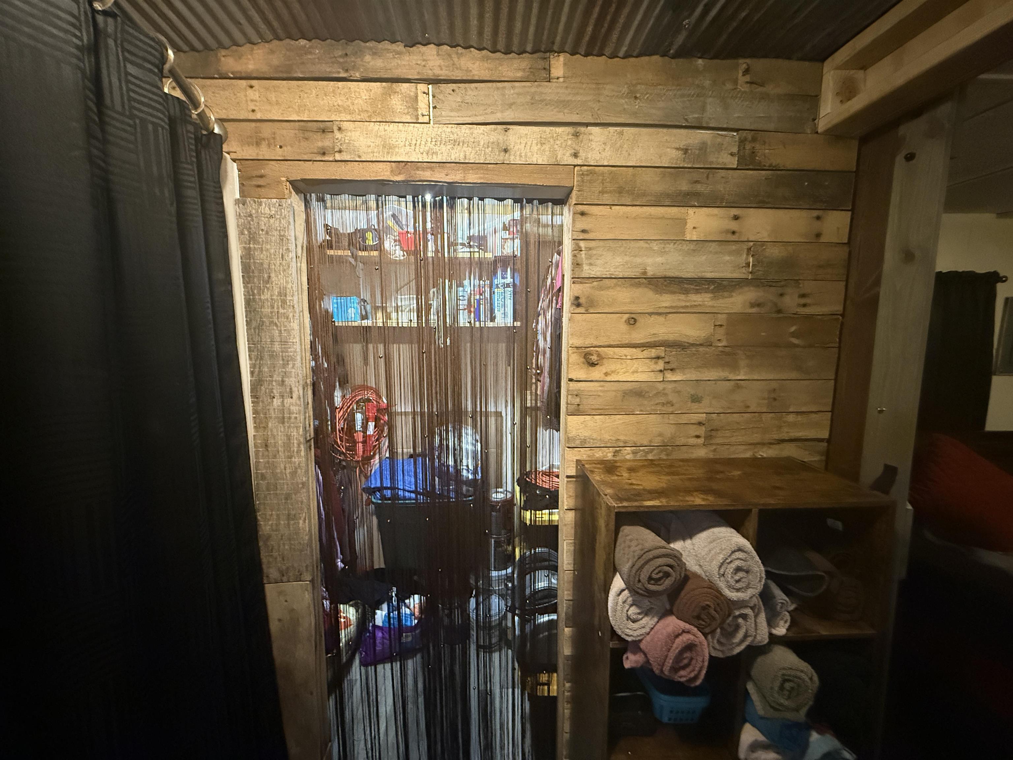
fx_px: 410
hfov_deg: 102.1
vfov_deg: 85.7
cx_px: 506
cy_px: 380
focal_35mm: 14
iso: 1250
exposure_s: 1/40
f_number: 2.2
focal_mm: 2.22
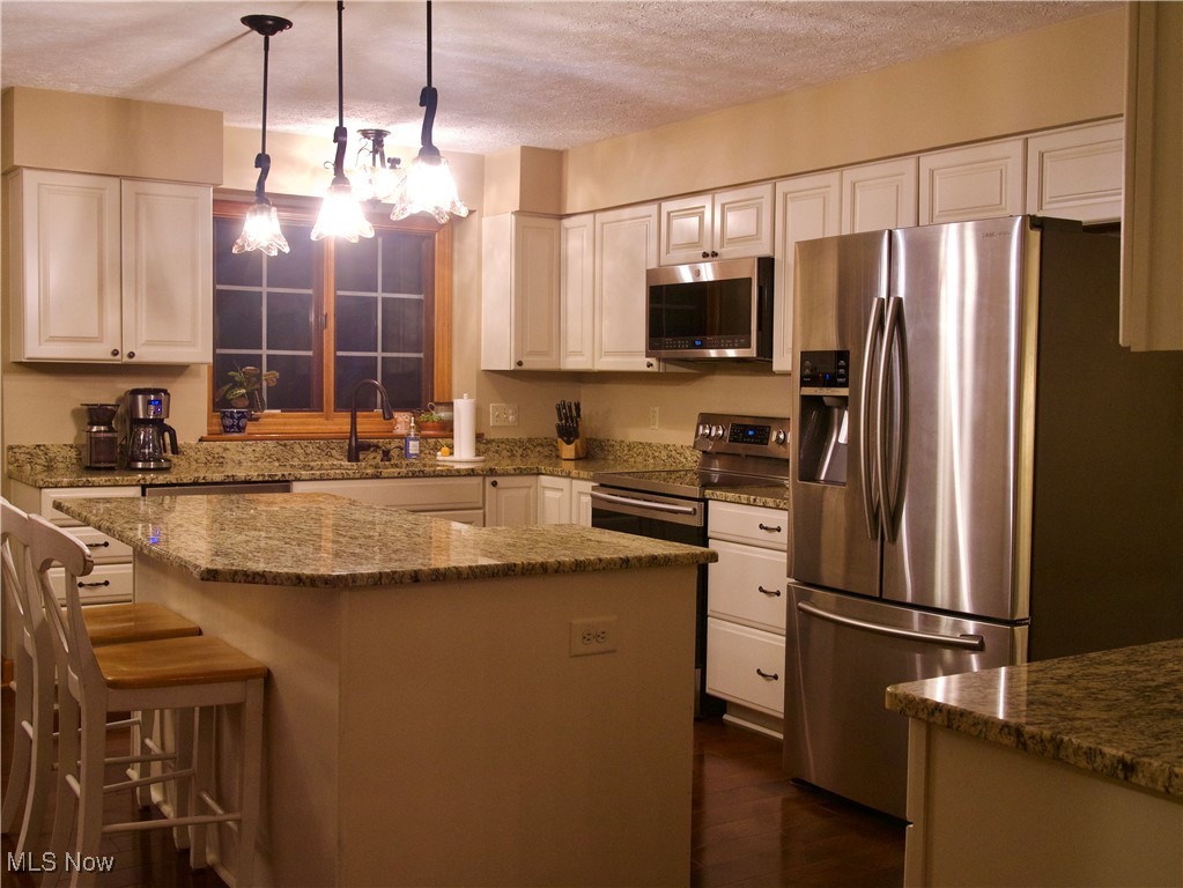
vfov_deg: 36.0
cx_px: 592
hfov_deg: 46.8
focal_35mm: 40
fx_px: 1367
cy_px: 444
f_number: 4.5
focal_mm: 20
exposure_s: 1/60
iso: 1600
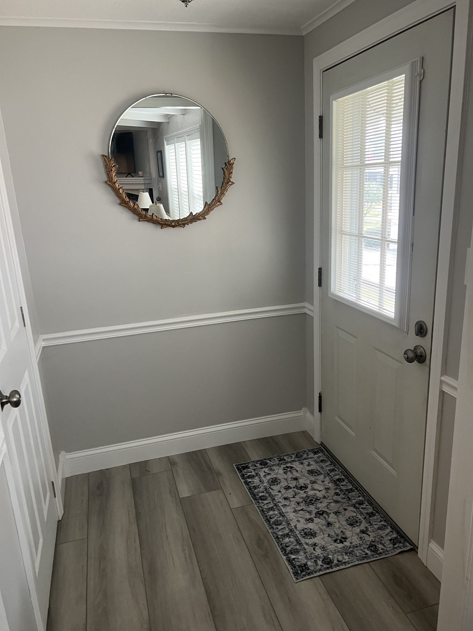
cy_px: 316
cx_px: 236
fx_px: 474
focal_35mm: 26
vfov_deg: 67.3
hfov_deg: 53.1
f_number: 1.5
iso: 160
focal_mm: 5.7
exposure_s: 1/60
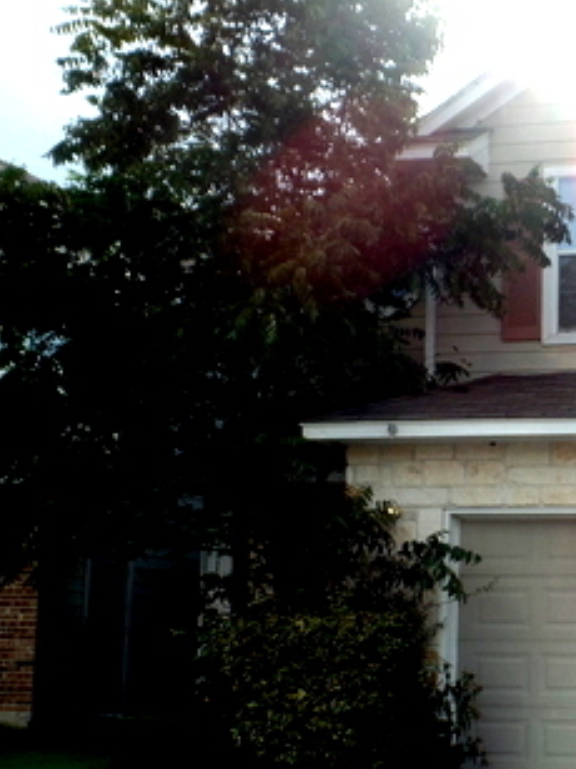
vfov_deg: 26.6
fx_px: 1621
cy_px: 448
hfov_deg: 19.1
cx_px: 674
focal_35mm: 73
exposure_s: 1/500
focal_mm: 6.2
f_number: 3.4
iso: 80
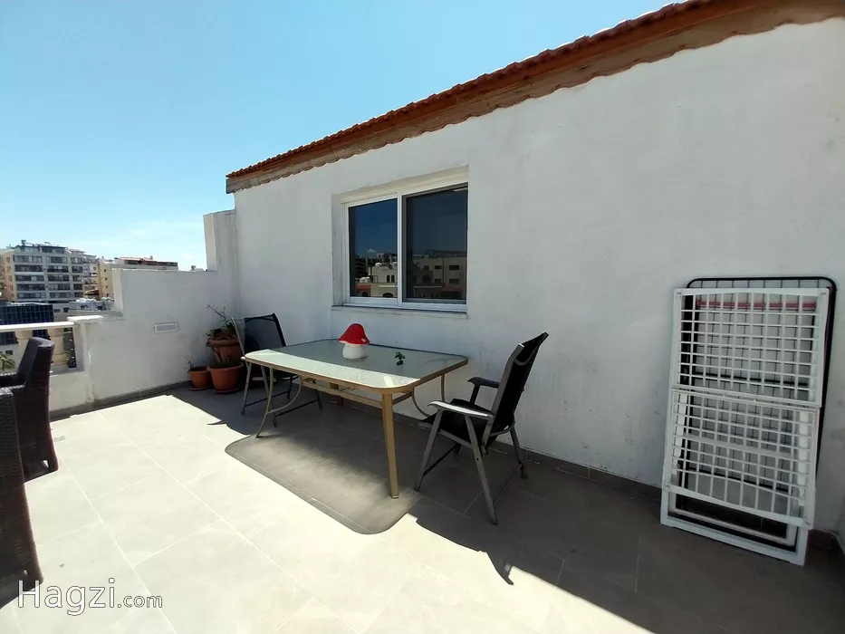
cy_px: 317
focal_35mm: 13
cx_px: 422
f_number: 2.2
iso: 67
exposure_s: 1/1552
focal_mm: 1.3
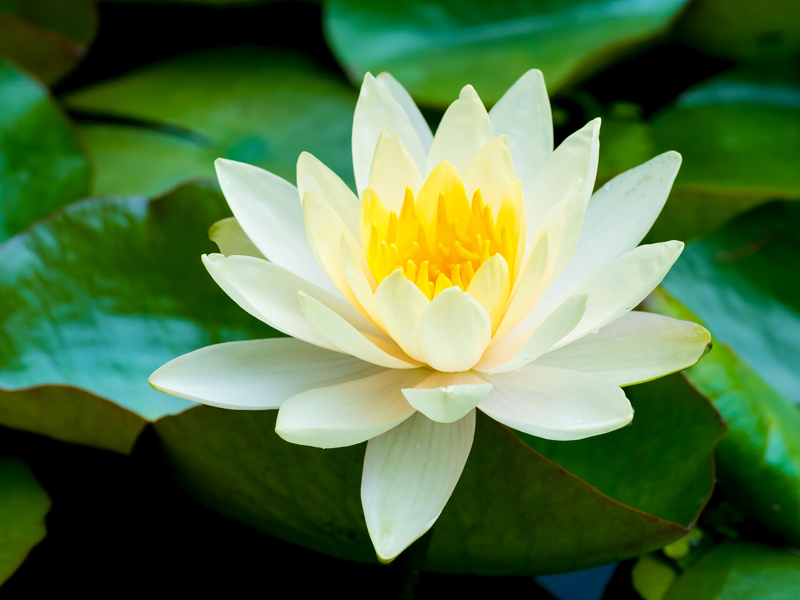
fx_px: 2773
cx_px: 400
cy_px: 300
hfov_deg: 16.4
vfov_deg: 12.3
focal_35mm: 120
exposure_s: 1/160
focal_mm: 60
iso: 200
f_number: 6.3
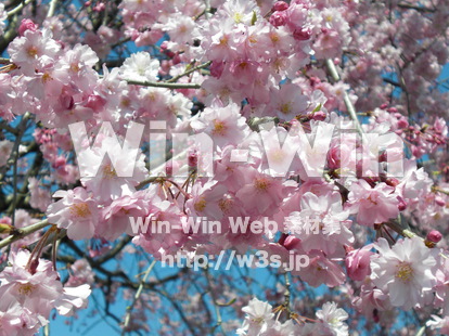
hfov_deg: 29.0
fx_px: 869
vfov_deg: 21.9
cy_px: 159
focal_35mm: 67
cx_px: 236
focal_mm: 10.4
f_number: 4
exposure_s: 1/640
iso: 64
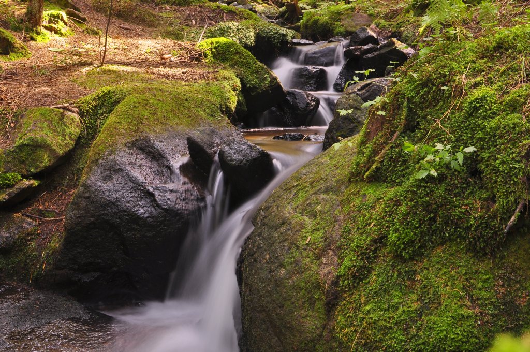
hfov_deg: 37.9
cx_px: 265
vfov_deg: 25.7
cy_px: 176
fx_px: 772
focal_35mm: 52
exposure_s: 2.5
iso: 200
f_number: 11
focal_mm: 35
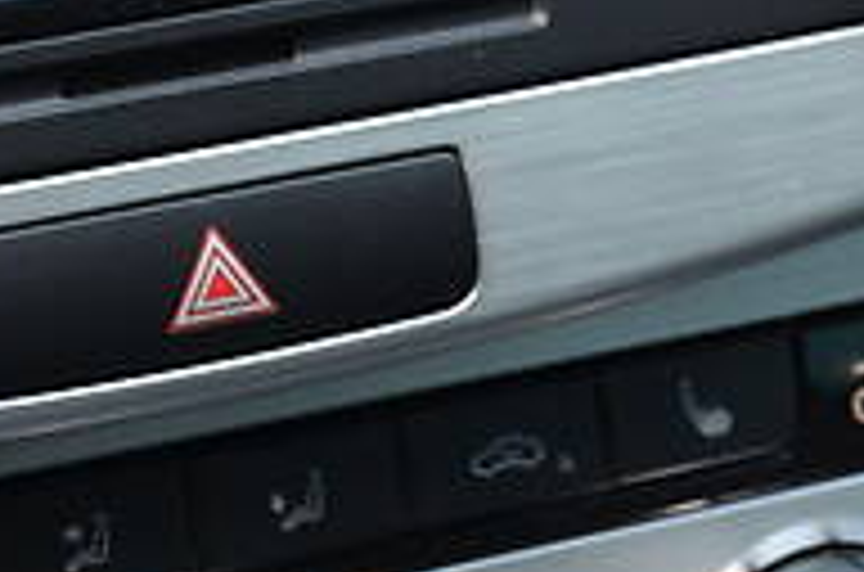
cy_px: -257
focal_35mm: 175
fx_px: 4190
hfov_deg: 11.7
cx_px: 162
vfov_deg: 7.7
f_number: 4.5
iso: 400
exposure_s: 1/80
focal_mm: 28
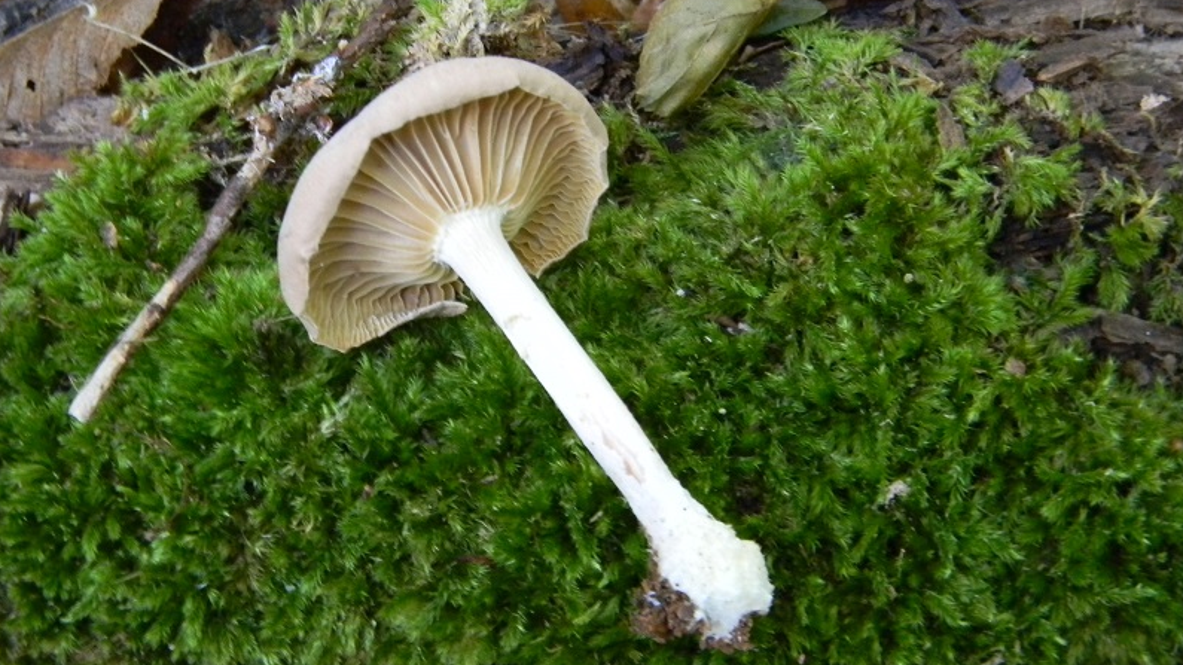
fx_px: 2854
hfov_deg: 23.4
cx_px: 592
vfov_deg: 13.3
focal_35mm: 91
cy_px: 329
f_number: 4.5
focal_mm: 15.1
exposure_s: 1/4.1
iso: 400
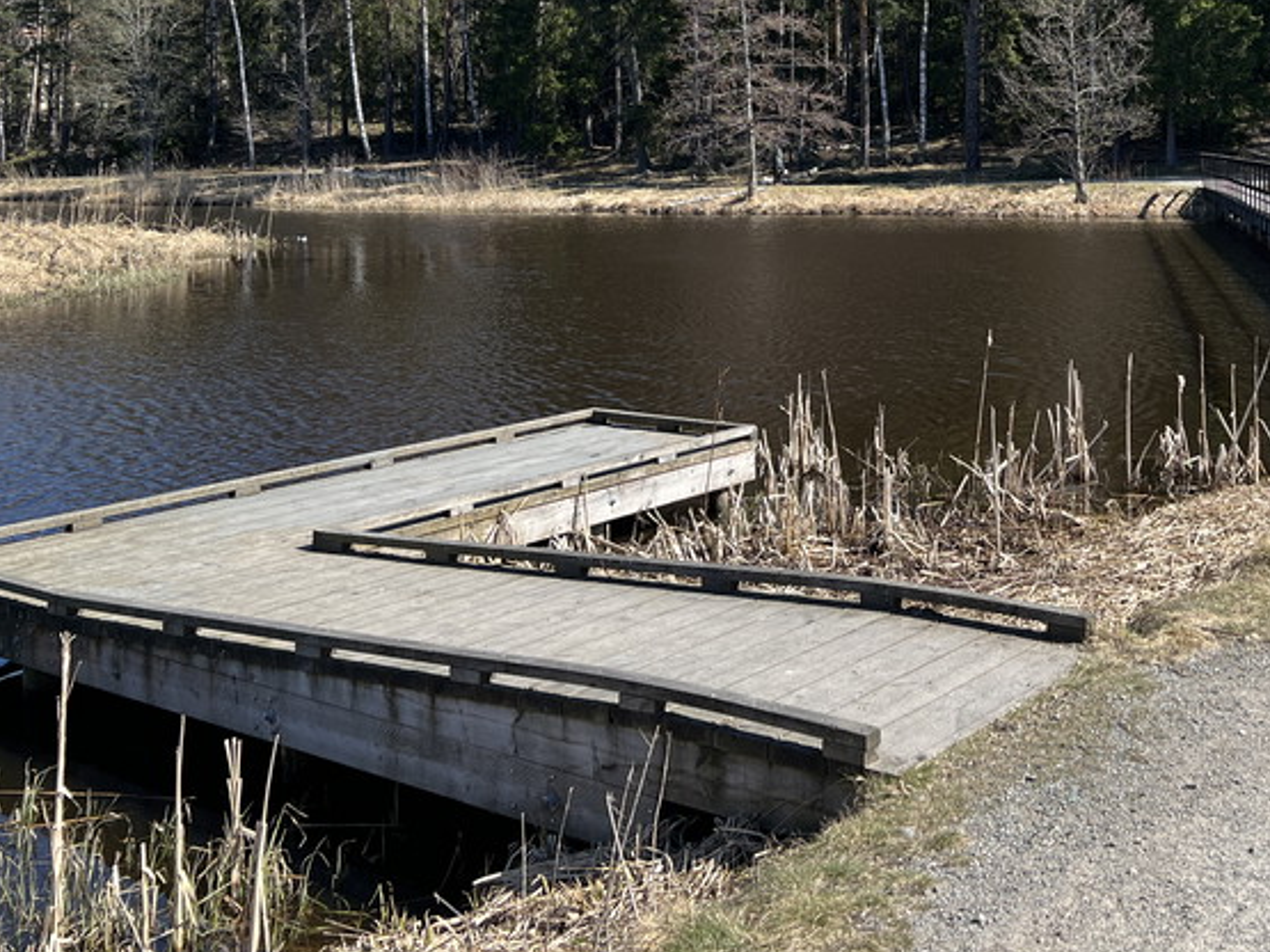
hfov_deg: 41.2
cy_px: 142
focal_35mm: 45
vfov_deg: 31.1
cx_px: 913
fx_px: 1651
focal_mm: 5.7
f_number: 1.5
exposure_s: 1/1972
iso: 50
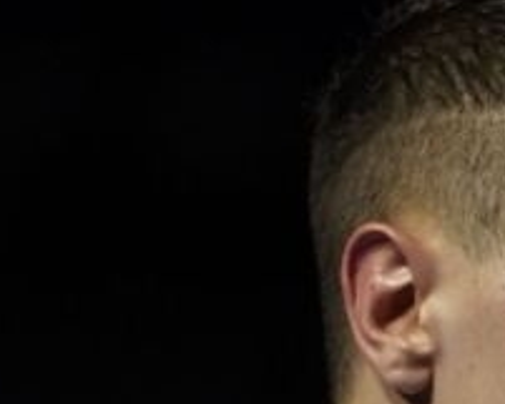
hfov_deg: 1.5
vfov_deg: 1.2
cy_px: 1056
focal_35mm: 1305
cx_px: 975
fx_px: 19514
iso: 800
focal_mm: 155
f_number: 2.8
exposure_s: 1/1000
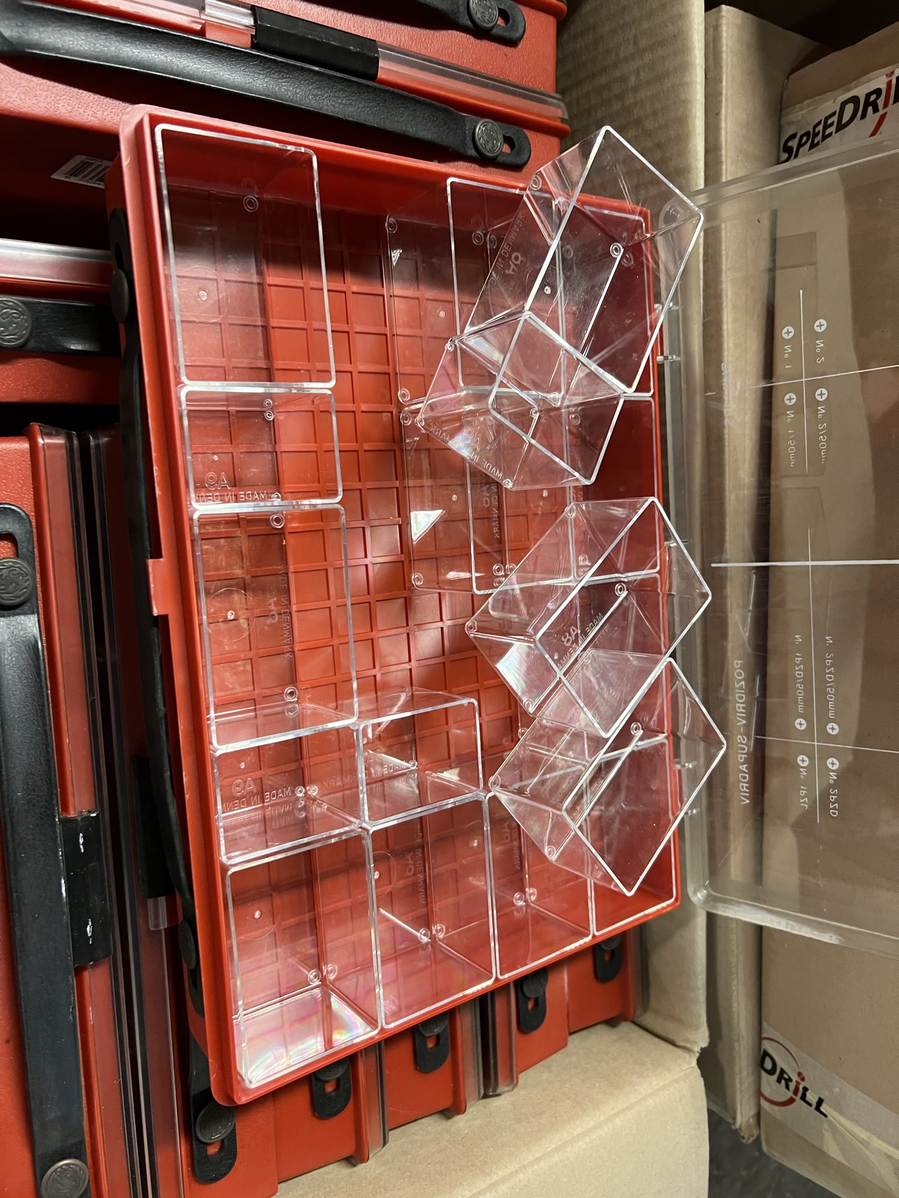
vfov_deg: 67.3
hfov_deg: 53.1
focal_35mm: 26
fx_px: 900
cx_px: 450
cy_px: 599
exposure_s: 1/50
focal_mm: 5.7
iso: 320
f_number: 1.5
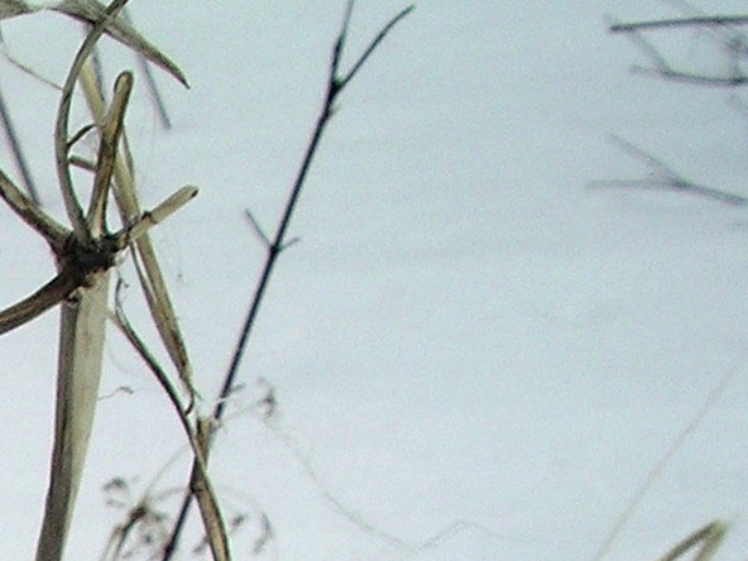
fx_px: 3501
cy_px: 1107
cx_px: -859
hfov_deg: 10.9
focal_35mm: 162
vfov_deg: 8.7
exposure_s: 1/457
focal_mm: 7.8
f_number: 6
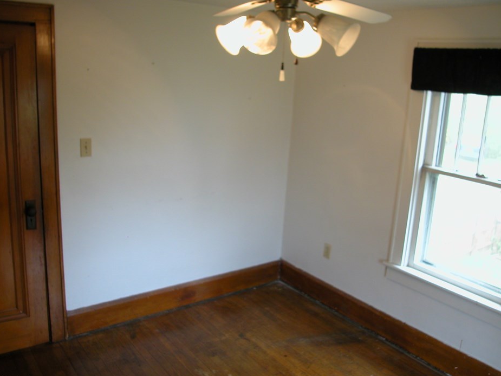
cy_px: 184
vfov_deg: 45.4
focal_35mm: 31
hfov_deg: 58.3
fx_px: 449
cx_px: 272
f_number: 2.8
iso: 100
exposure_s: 1/11.2
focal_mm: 7.1
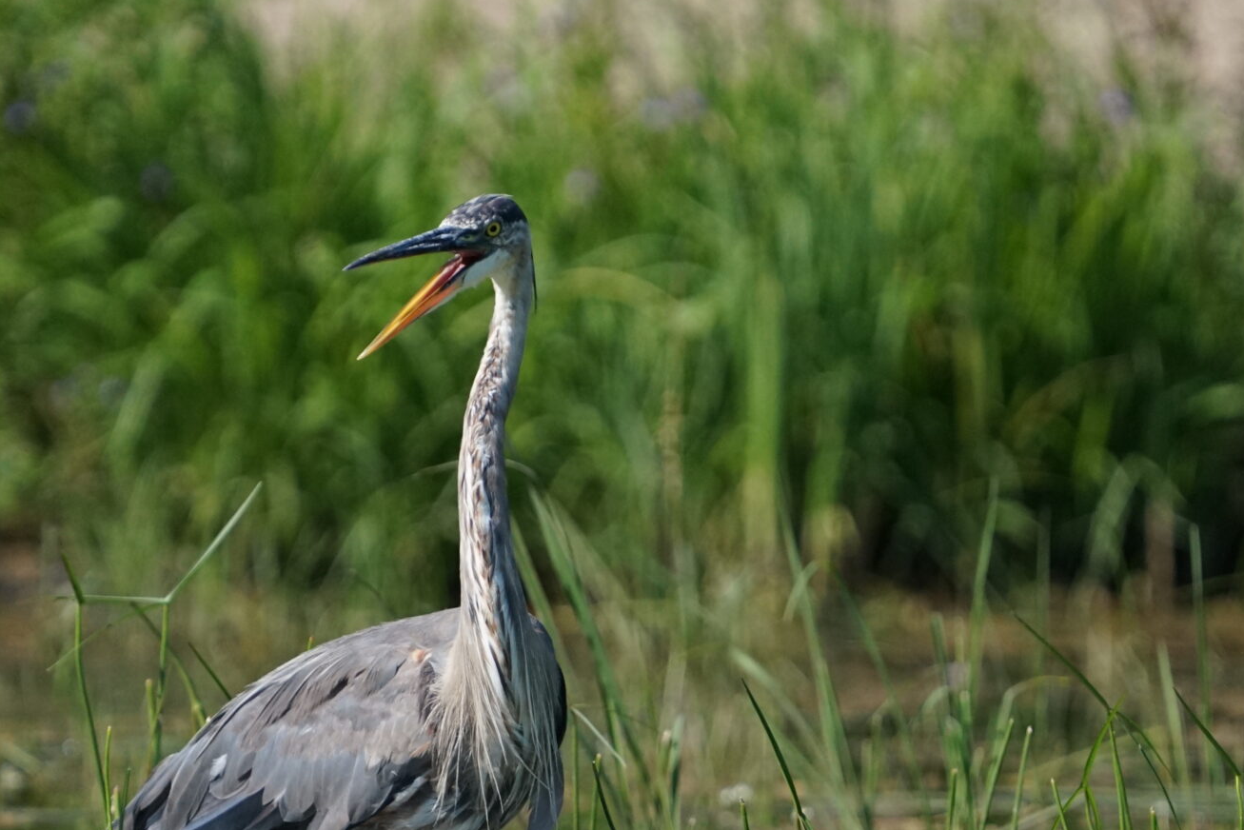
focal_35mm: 1175
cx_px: 729
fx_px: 40609
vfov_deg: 1.2
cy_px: 551
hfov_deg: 1.8
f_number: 6.3
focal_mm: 600
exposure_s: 1/2000
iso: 1600
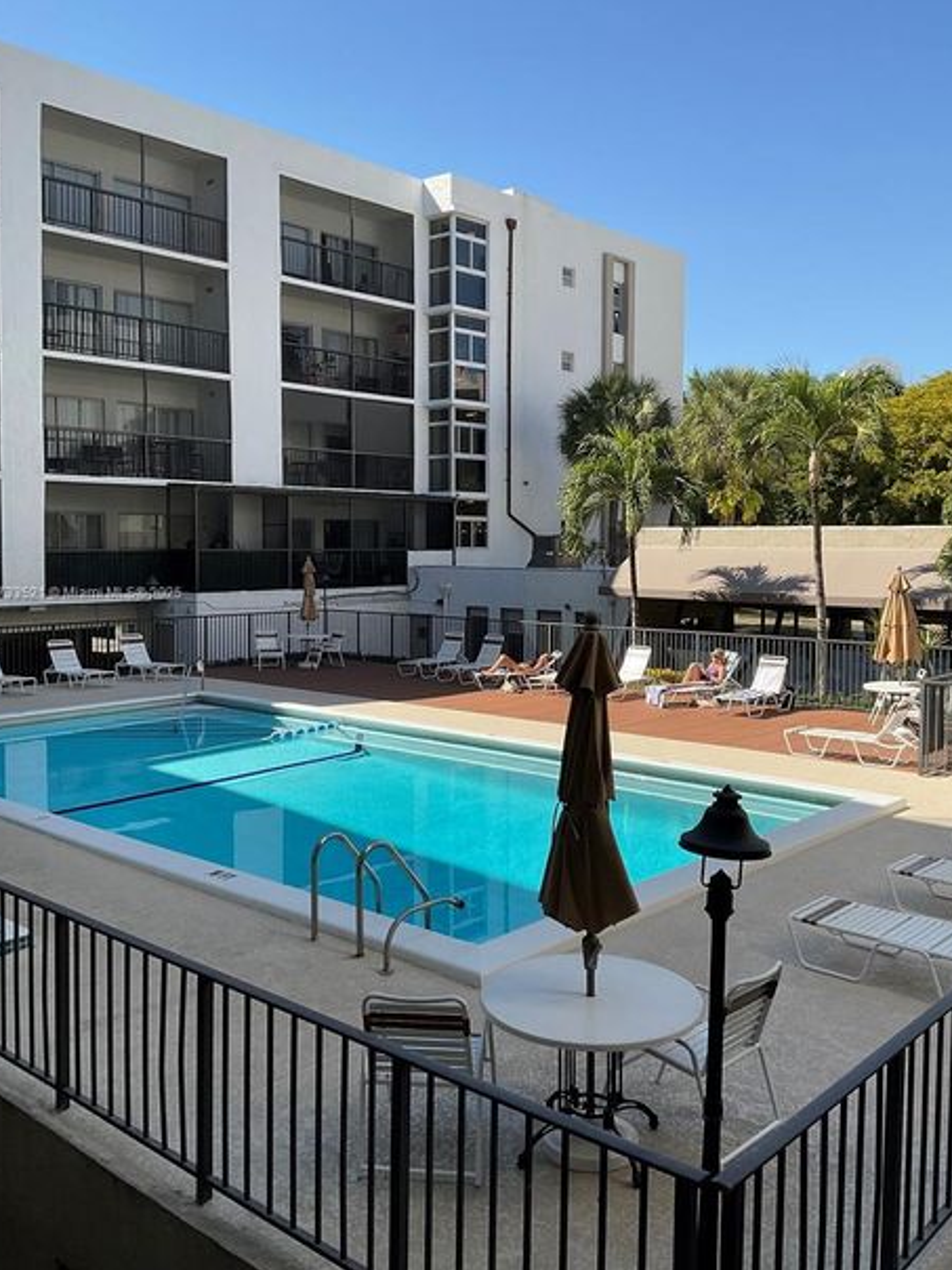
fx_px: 1173
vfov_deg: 56.8
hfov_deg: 44.2
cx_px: 494
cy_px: 594
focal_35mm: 32
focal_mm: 3
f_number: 1.8
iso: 16
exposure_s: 1/1279
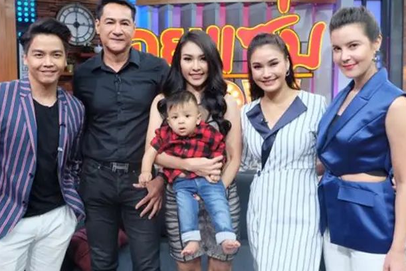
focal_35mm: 37
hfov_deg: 51.8
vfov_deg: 35.9
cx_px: 187
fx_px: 417
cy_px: 114
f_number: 4.5
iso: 800
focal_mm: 19.2
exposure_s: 1/30
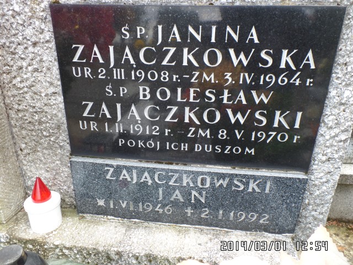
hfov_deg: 73.9
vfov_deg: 58.9
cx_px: 176
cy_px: 132
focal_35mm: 23
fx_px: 235
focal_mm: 4.1
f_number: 3.5
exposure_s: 1/45
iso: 100
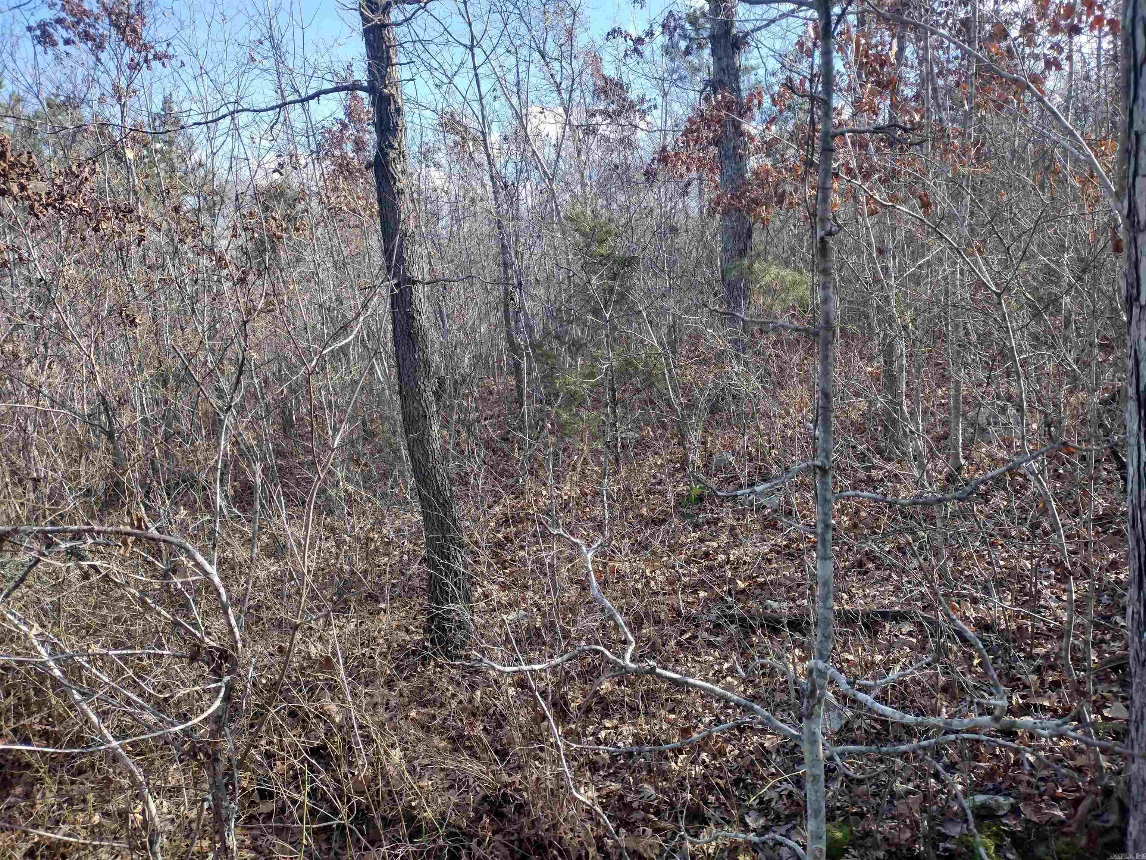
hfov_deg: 65.3
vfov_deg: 51.4
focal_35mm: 27
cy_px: 430
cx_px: 573
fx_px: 894
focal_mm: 4.71
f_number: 1.7
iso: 100
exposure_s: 1/669
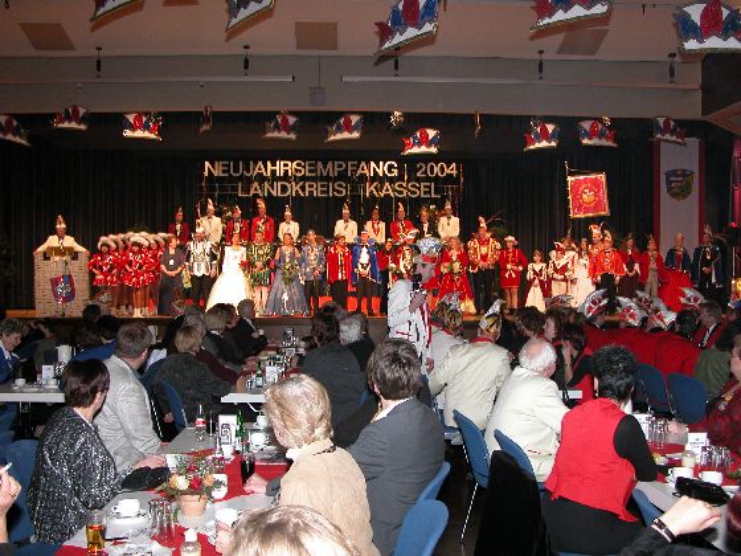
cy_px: 278
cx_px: 370
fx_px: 792
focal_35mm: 37
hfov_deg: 50.1
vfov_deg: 38.7
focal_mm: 9.5
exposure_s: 1/60
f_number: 2.8
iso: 200
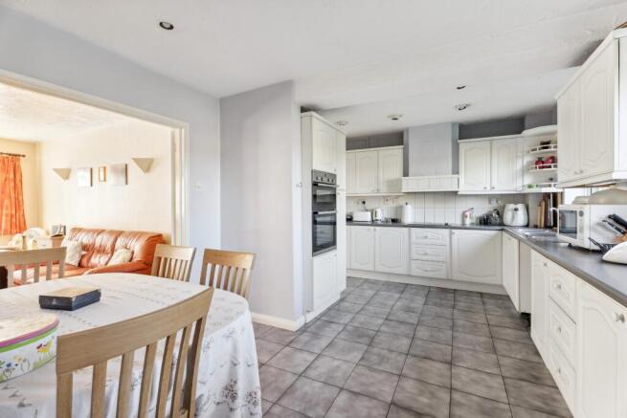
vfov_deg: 73.8
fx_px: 279
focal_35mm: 16
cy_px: 209
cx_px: 314
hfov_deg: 96.7
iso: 100
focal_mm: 16
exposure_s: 1/4
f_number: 8
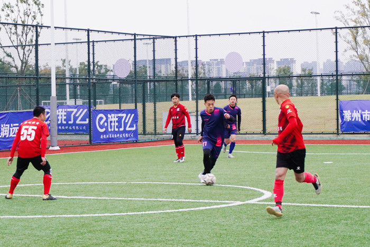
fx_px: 770
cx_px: 185
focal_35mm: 75
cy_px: 124
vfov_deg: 18.2
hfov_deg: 27.0
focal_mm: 50
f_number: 5.6
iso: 800
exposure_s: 1/160
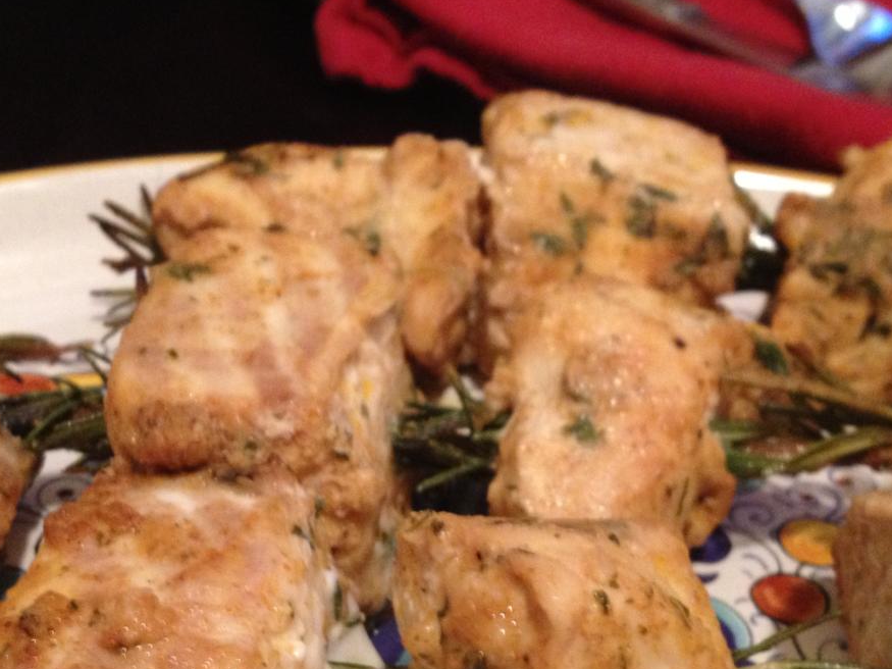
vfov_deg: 24.1
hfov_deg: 32.2
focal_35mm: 60
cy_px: 514
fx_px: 1546
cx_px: 422
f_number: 2.4
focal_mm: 4.28
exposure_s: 1/20
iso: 320
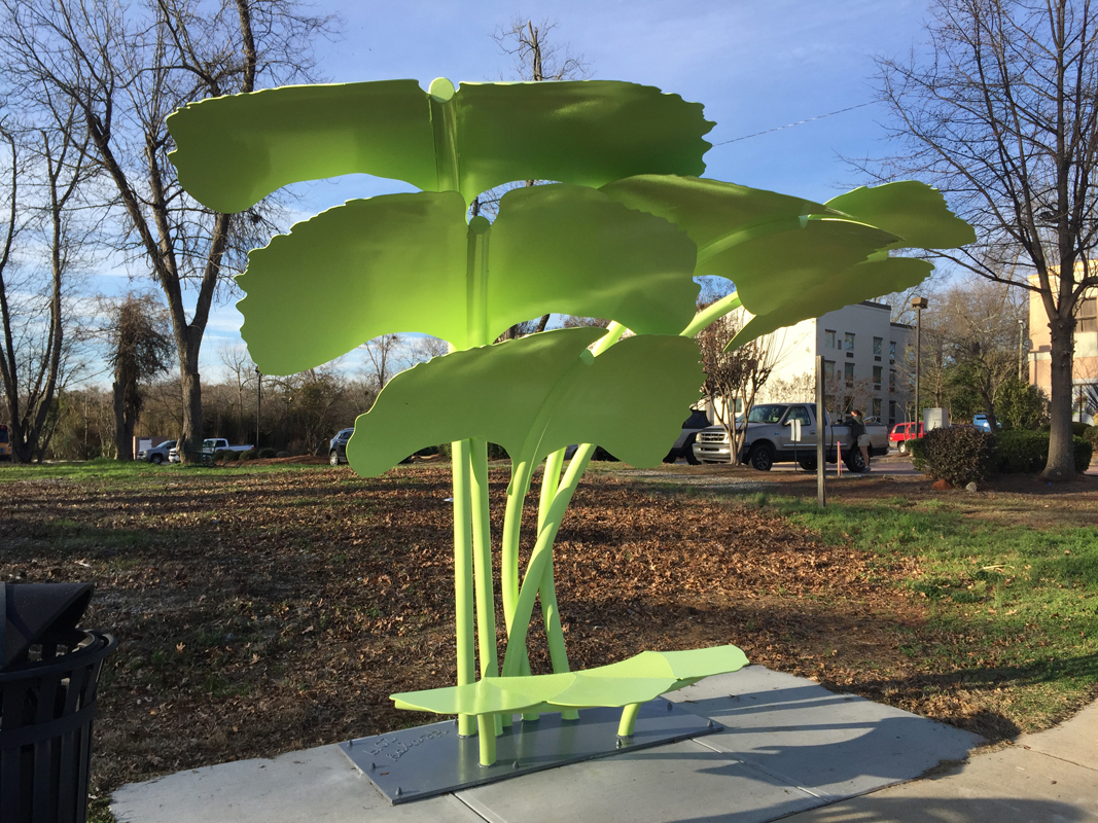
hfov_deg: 61.7
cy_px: 412
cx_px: 549
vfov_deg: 48.2
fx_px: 920
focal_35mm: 29
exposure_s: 1/1163
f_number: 2.2
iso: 32
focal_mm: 4.15
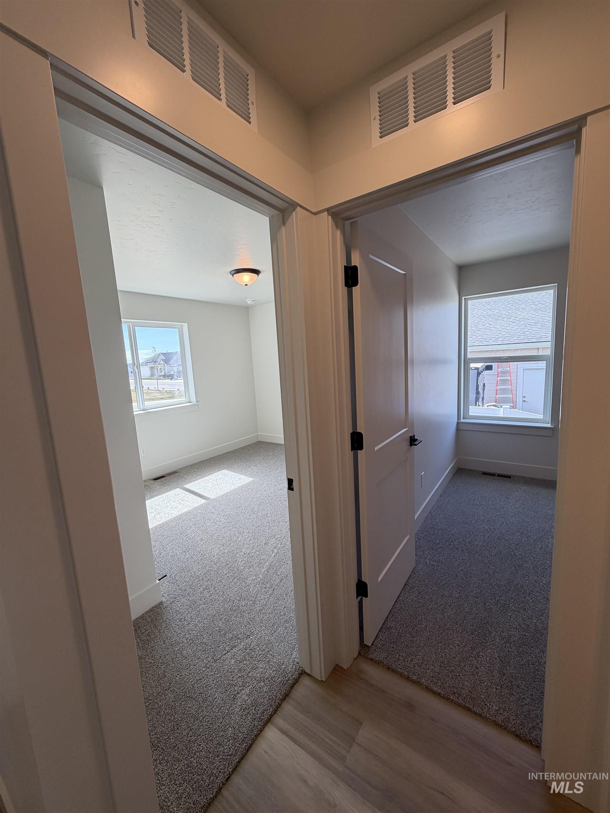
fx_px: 329
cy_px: 406
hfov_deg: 85.7
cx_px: 305
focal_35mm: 14
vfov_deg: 102.1
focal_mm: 2.22
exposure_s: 1/121
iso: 64
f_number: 2.2
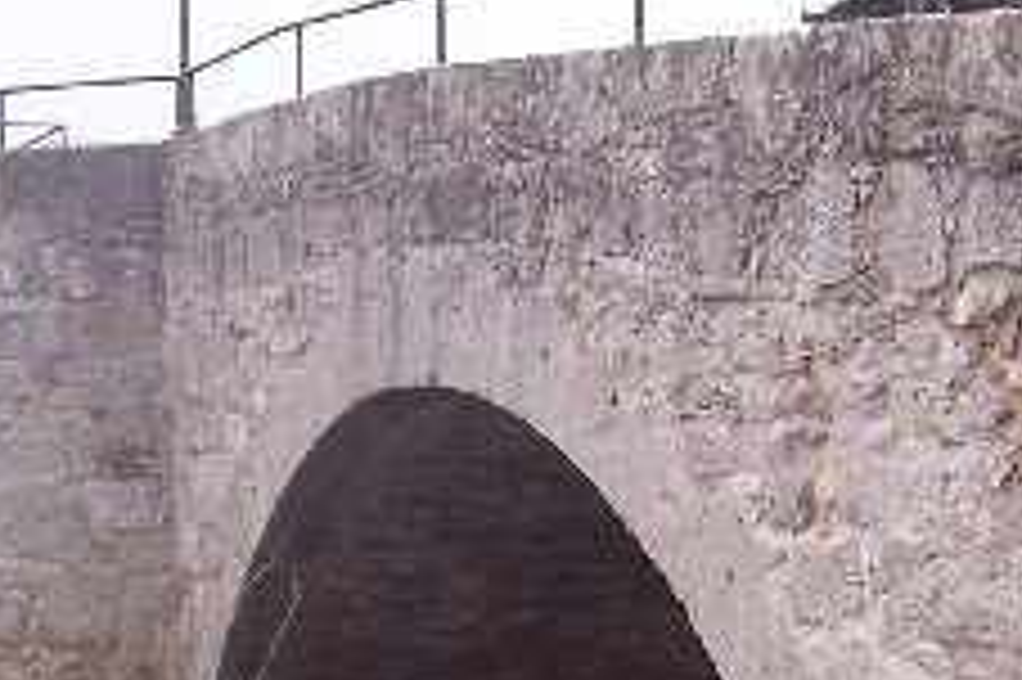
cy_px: 793
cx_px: 621
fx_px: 2496
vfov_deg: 15.0
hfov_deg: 23.1
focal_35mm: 88
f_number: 2.7
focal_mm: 5.6
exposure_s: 1/60
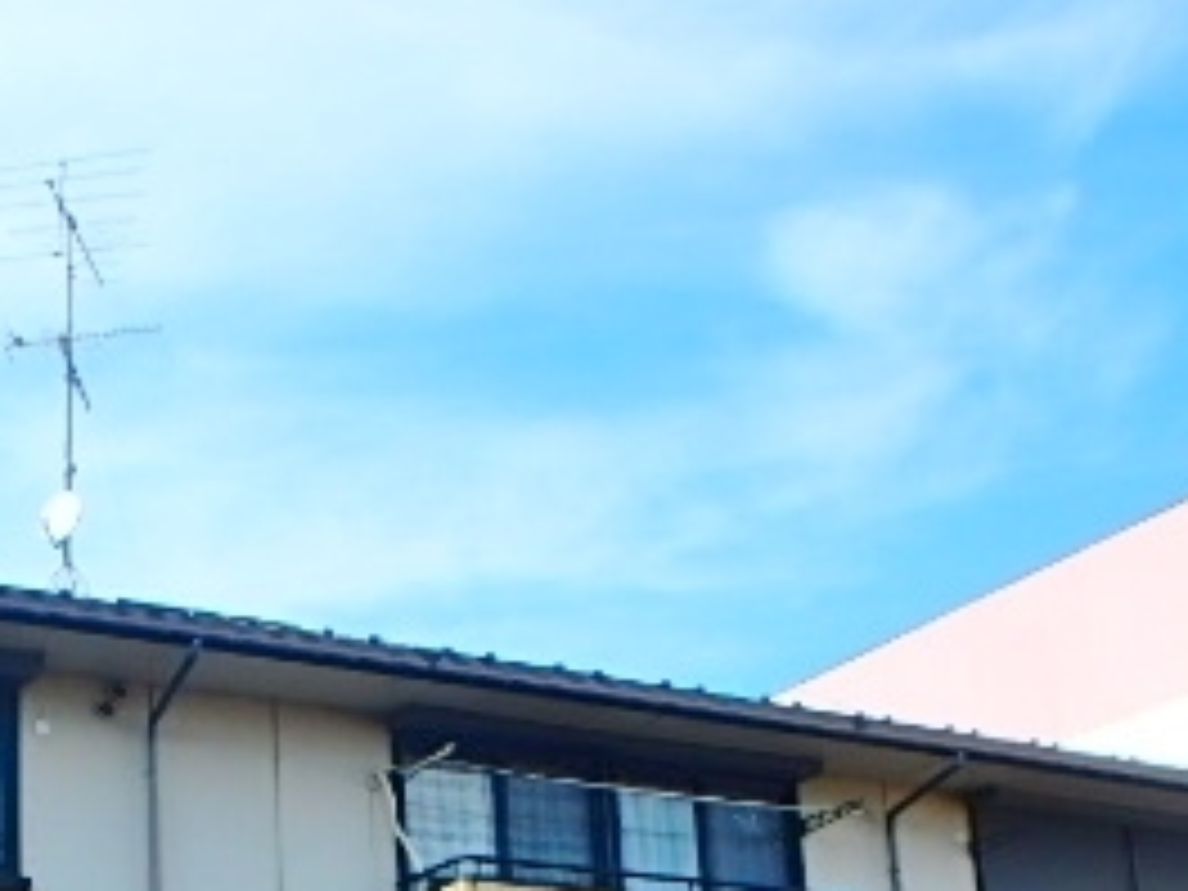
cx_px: 158
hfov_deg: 35.6
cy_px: 1012
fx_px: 1750
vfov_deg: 26.1
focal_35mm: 51
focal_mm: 3.7
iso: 125
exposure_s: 1/800
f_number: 3.5
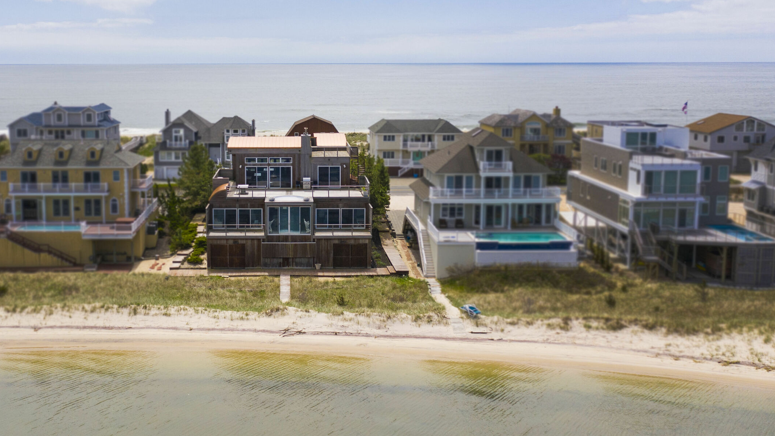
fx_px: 925
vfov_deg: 26.5
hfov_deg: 45.1
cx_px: 293
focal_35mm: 45
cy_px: 201
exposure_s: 1/2500
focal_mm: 10.26
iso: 100
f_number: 3.5
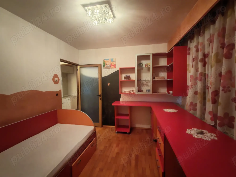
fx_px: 109
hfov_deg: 94.5
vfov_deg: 78.1
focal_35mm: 16
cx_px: 118
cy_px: 88
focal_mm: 1.96
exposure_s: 1/14
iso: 400
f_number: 2.2
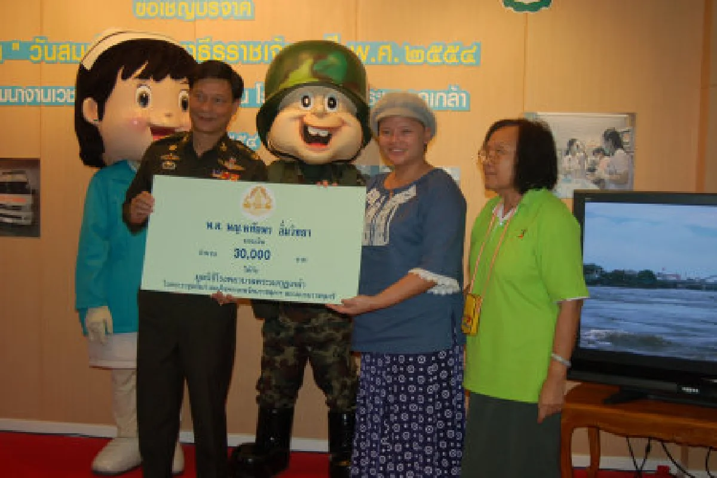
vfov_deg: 29.9
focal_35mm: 45
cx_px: 358
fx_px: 896
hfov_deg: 43.6
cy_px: 239
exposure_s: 1/60
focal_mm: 30
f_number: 4.2
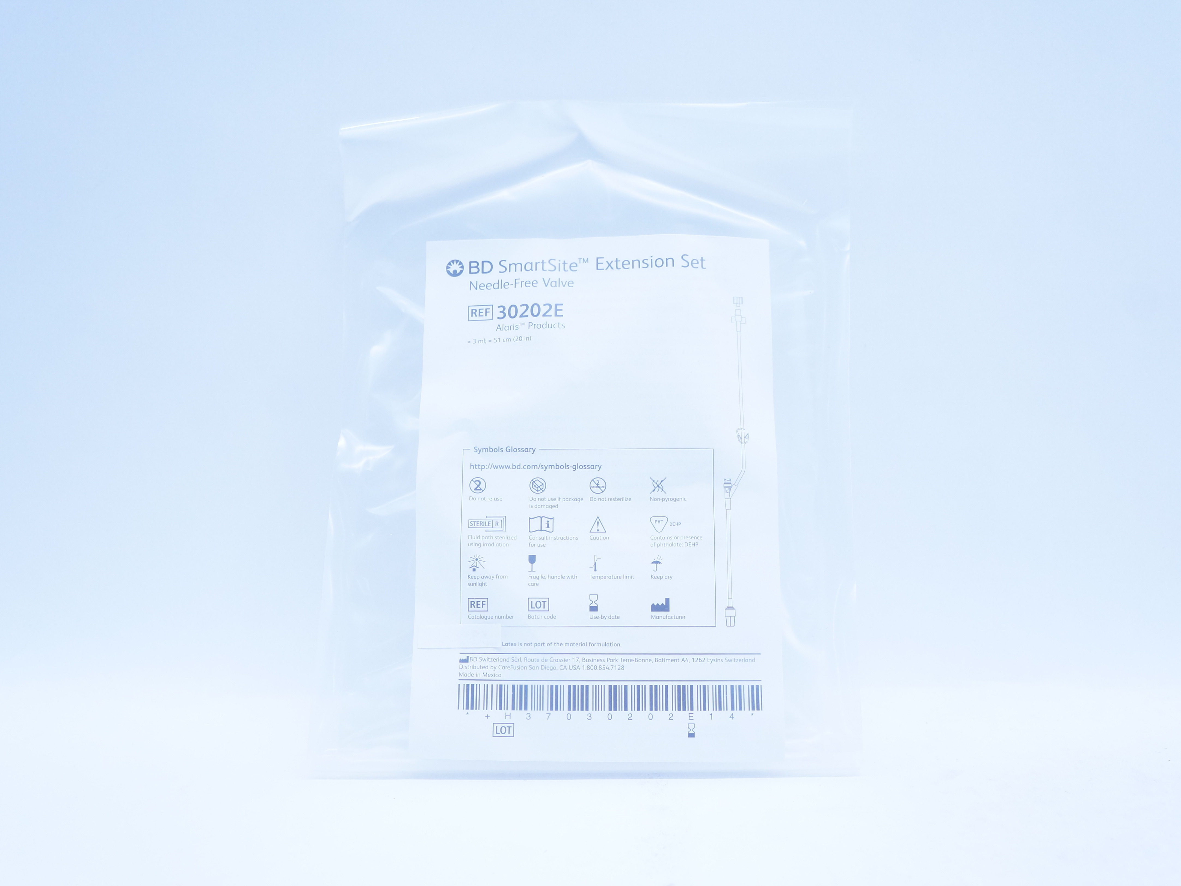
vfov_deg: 39.7
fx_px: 1228
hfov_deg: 51.4
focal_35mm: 36
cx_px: 600
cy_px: 445
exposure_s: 1/125
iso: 800
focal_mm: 22
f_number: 5.6
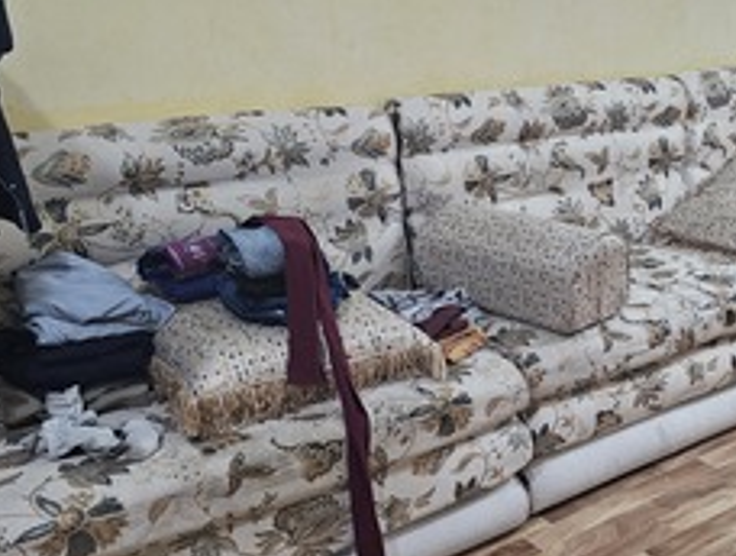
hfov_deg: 38.3
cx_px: 663
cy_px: 341
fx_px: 980
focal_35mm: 46
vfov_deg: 31.5
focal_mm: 6.3
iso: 800
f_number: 1.7
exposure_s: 1/120
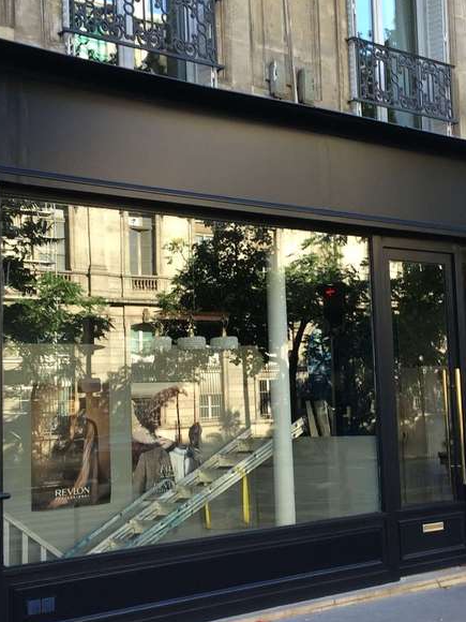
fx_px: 718
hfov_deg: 35.7
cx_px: 297
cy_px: 319
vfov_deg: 46.8
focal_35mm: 40
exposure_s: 1/100
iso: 32
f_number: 2.2
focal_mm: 4.15
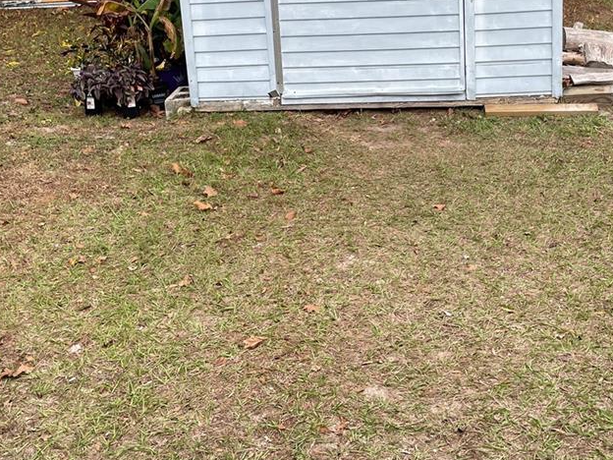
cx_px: 354
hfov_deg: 38.1
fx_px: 885
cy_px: 50
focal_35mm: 50
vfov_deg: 28.1
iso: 32
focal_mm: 4.2
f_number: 1.6
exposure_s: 1/596
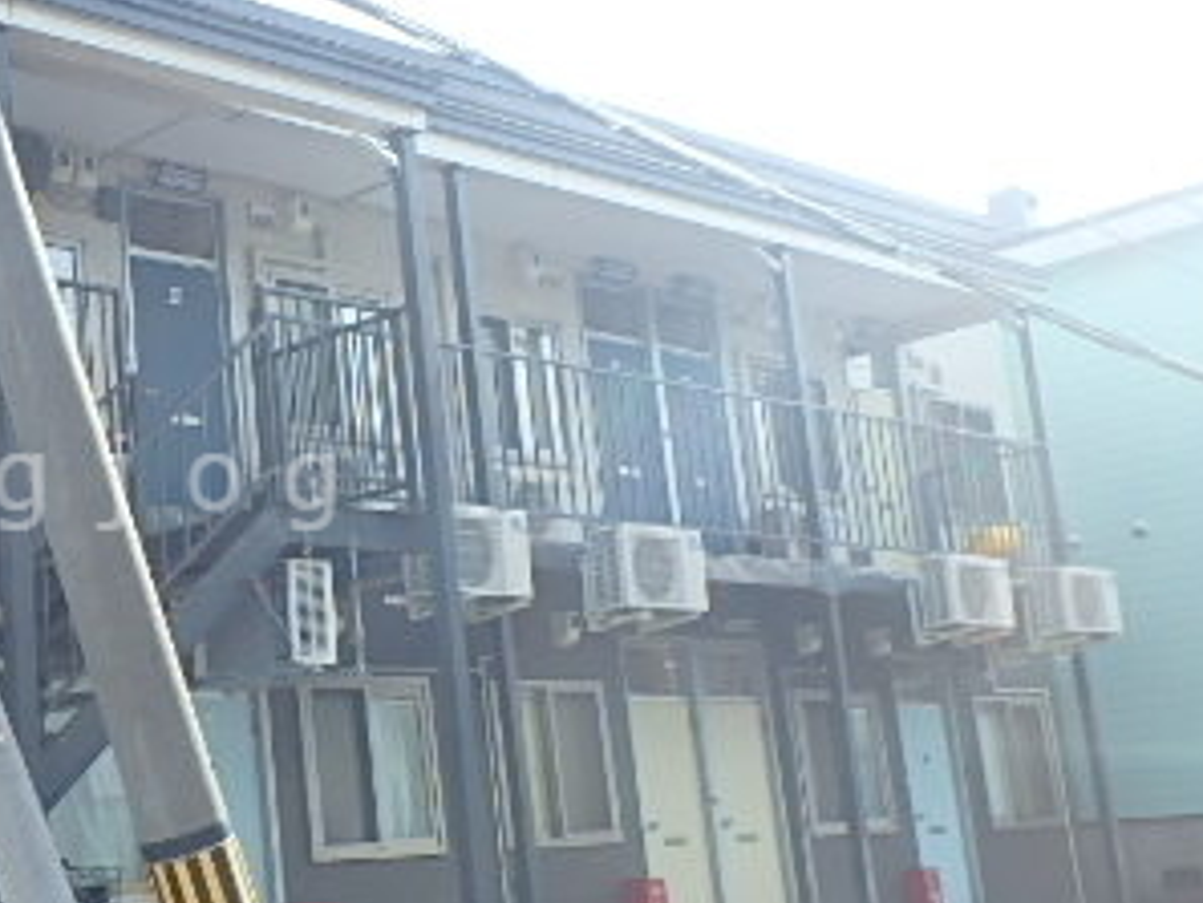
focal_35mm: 56
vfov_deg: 26.1
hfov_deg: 32.3
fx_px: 1947
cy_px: 482
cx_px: 81
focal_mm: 4.7
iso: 125
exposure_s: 1/250
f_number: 4.3
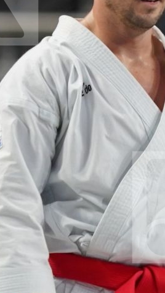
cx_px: 398
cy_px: 207
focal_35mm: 2376
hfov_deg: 0.5
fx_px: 18467
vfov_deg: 0.9
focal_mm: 400
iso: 640
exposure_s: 1/320
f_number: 2.8
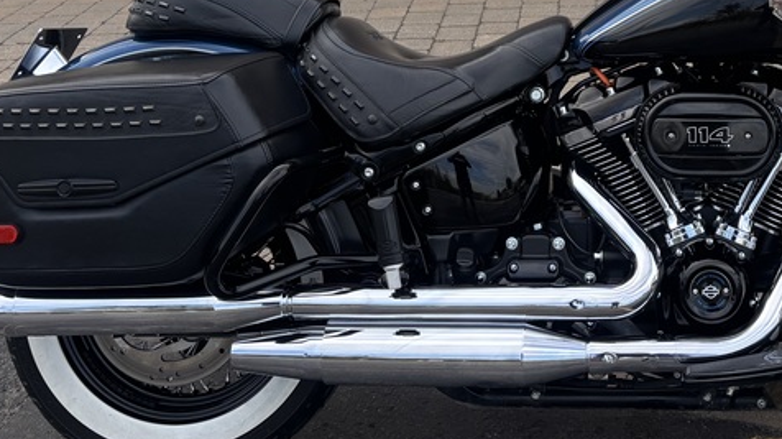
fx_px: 1264
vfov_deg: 18.6
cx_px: 608
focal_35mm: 61
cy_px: -90
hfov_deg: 33.5
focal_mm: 5.96
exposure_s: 1/565
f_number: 1.6
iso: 50
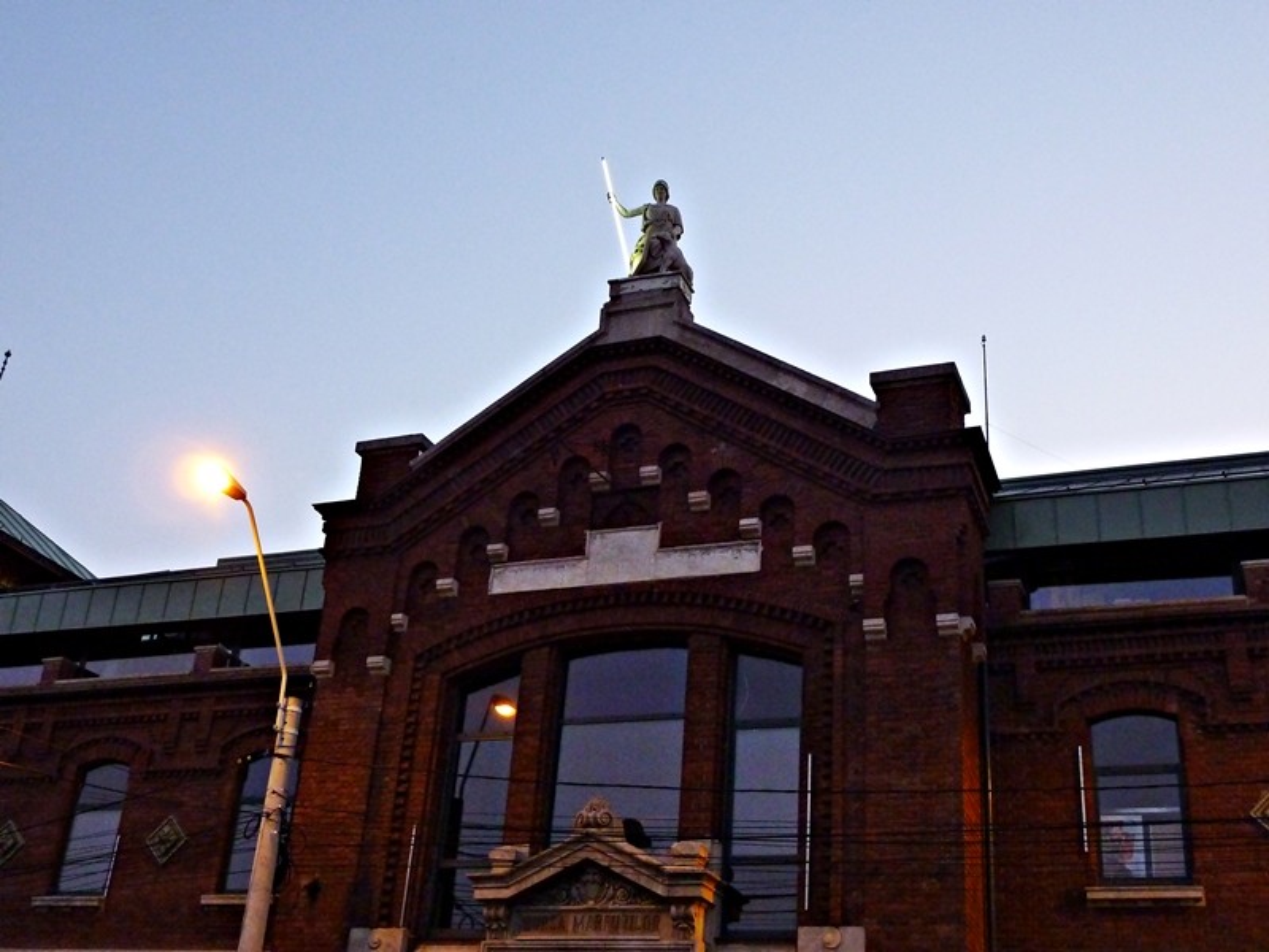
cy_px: 476
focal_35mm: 40
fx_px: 1466
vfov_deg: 36.0
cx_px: 634
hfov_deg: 46.8
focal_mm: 6.5
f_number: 3.6
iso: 400
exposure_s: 1/30
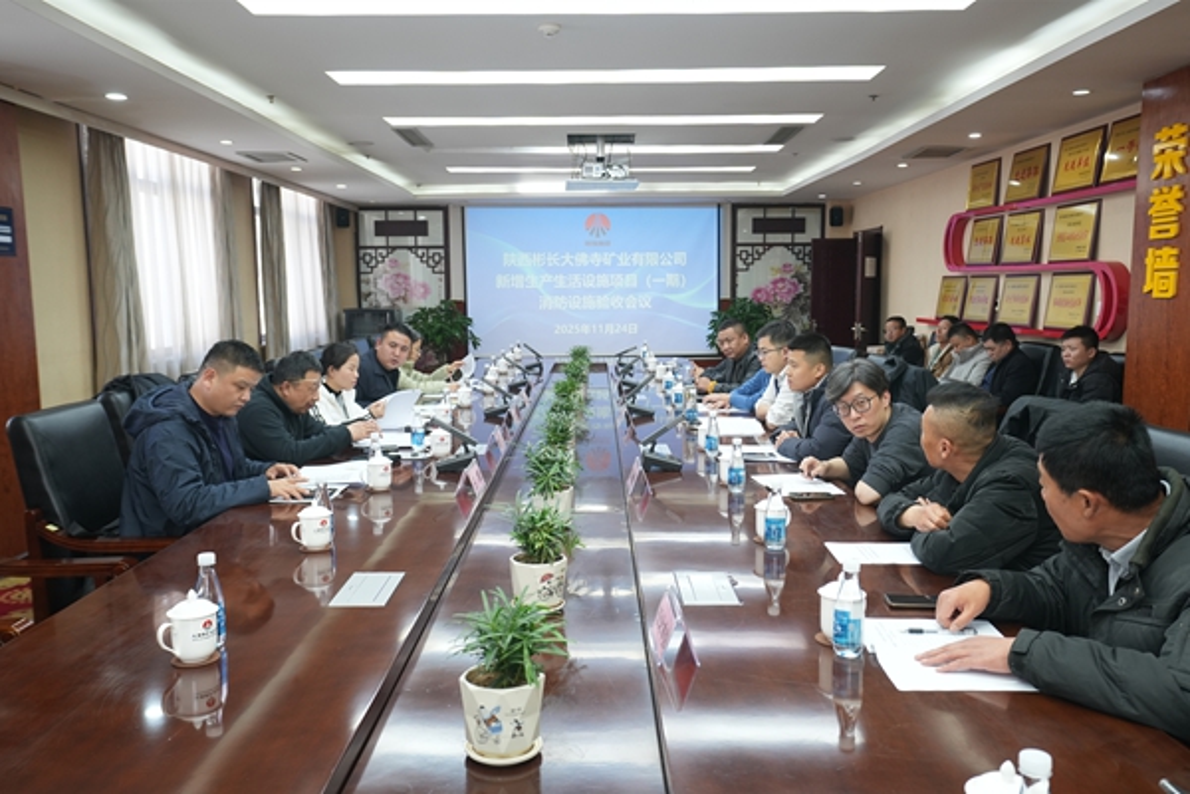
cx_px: 595
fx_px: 959
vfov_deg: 45.0
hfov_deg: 63.7
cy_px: 397
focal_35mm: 29
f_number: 4.5
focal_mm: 29
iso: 1000
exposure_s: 1/160
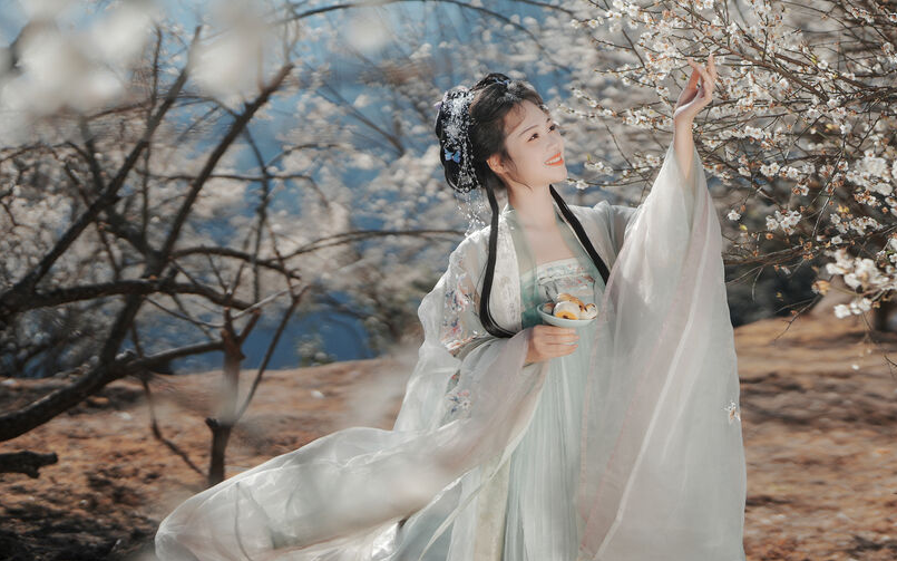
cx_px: 632
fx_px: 1858
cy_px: 312
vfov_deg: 17.2
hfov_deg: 26.9
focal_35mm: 76
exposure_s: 1/8000
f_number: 1.4
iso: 100
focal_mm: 50
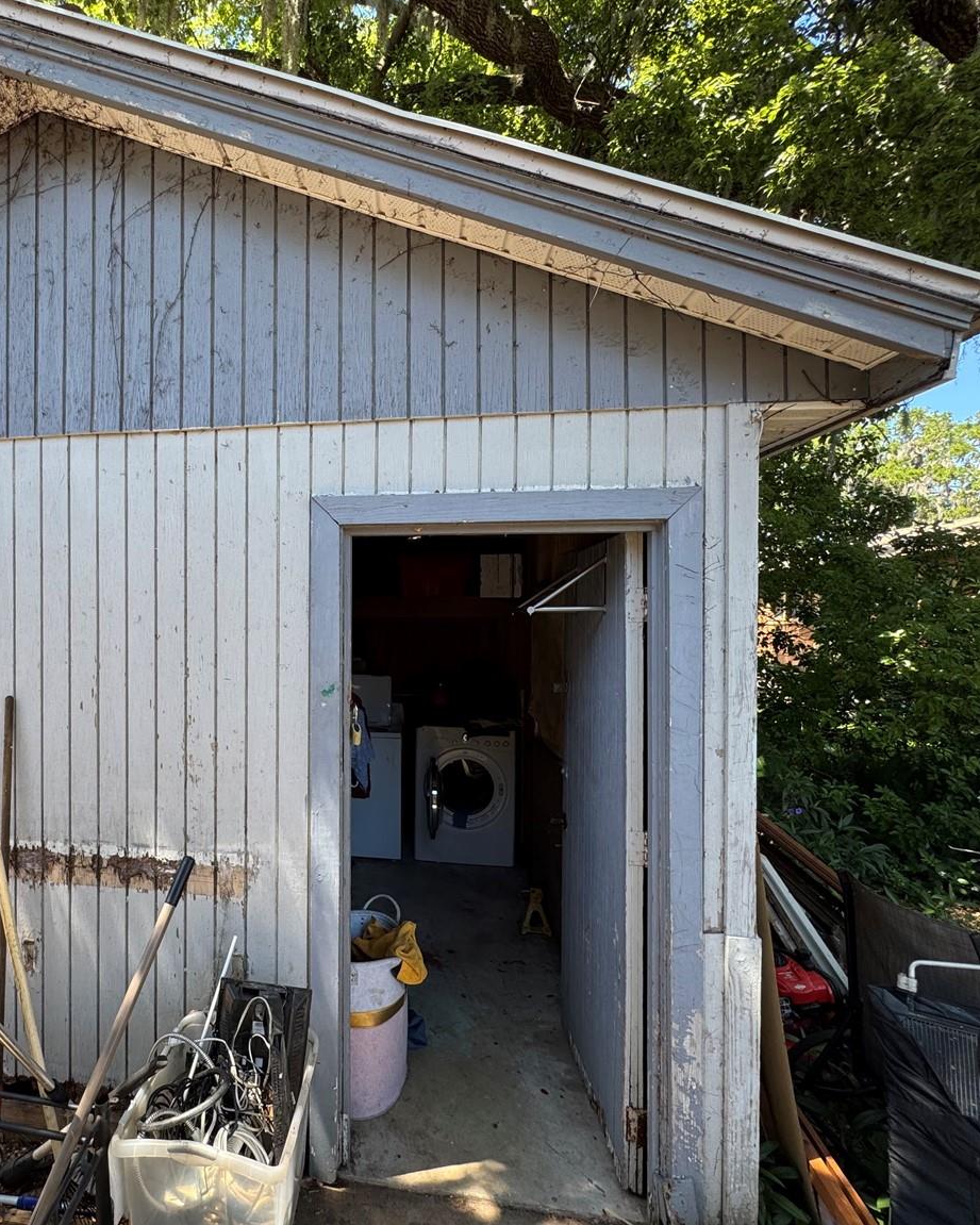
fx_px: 689
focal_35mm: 19
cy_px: 622
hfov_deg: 67.8
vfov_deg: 83.3
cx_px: 286
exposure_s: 1/170
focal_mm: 2.22
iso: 40
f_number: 2.2
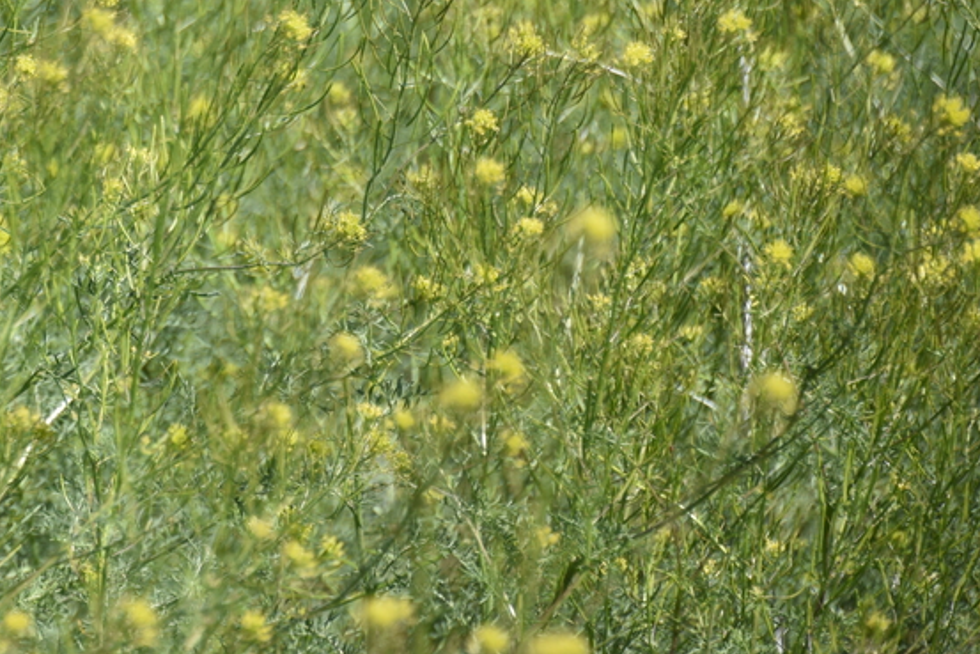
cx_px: -138
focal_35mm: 694
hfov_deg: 3.0
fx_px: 18896
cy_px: -12
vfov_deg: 2.0
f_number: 5.6
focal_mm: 300
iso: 220
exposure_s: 1/640
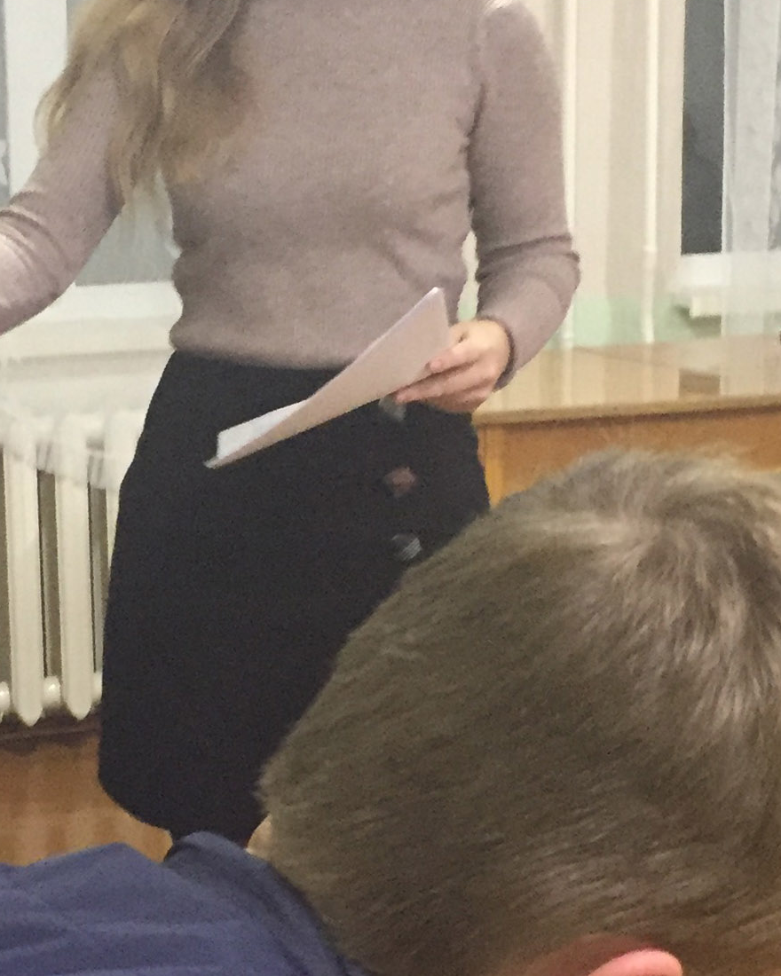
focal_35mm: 84
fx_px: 2427
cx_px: 215
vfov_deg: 22.7
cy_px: 611
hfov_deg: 18.2
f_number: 2.2
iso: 250
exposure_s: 1/25
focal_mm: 4.15
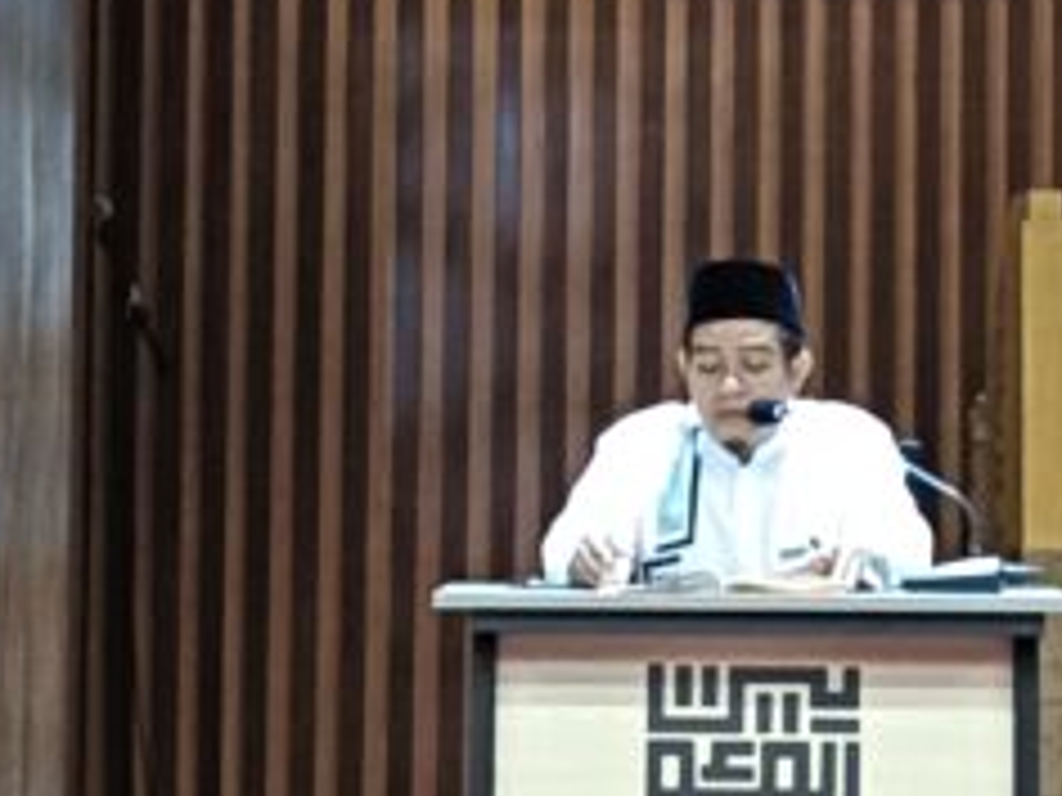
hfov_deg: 12.3
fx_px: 4909
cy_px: 189
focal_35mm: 160
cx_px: 720
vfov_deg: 9.3
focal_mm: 4.7
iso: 2500
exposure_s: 1/24
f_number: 1.7
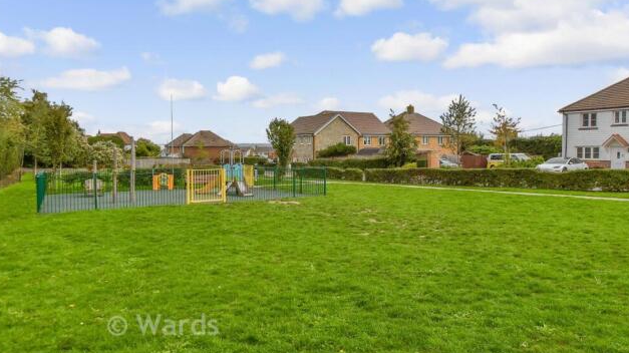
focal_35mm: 23
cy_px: 175
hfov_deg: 78.7
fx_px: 383
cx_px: 321
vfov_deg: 49.4
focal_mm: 14
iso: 320
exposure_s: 1/1600
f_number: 8
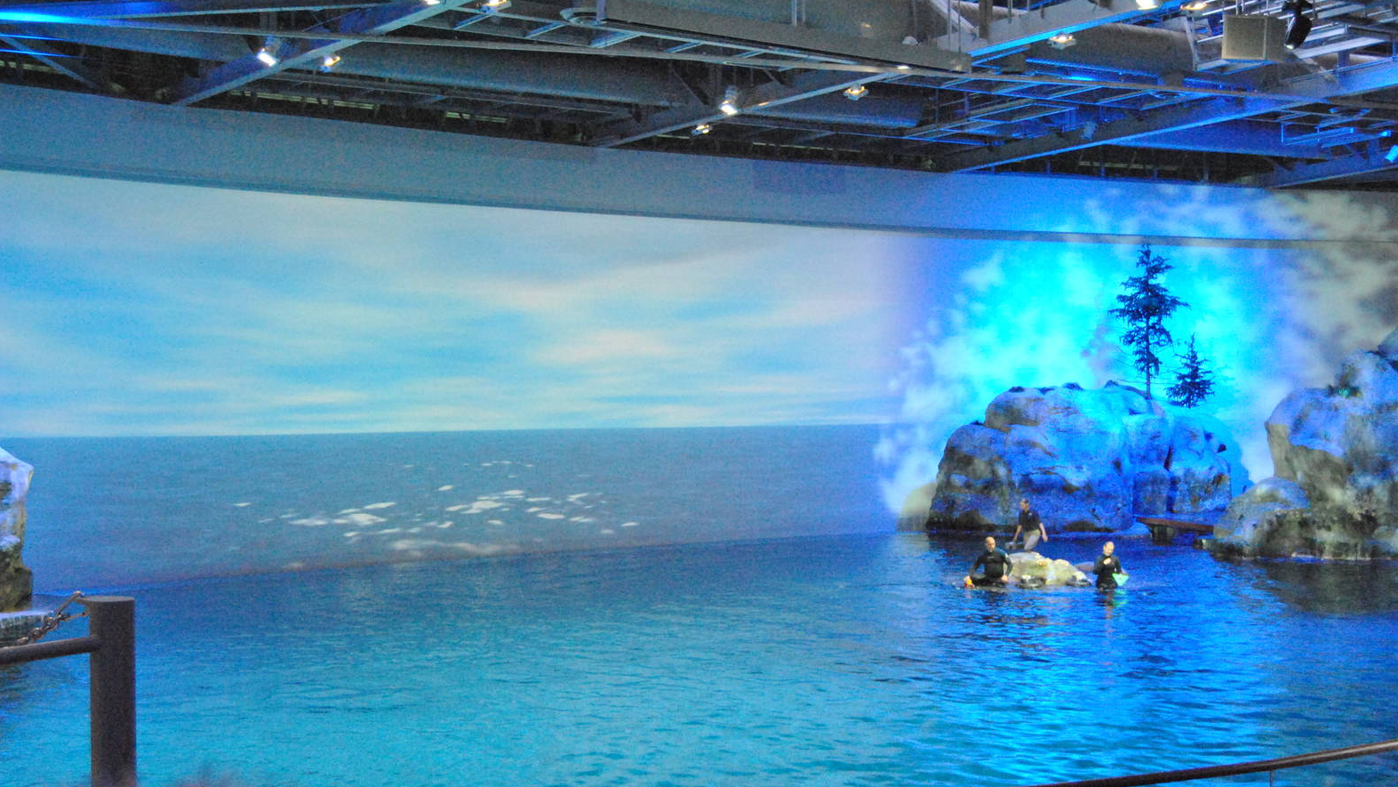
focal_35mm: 48
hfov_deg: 42.9
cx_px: 702
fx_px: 1779
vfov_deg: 24.9
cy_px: 380
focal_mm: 30
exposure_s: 1/40
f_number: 4.2
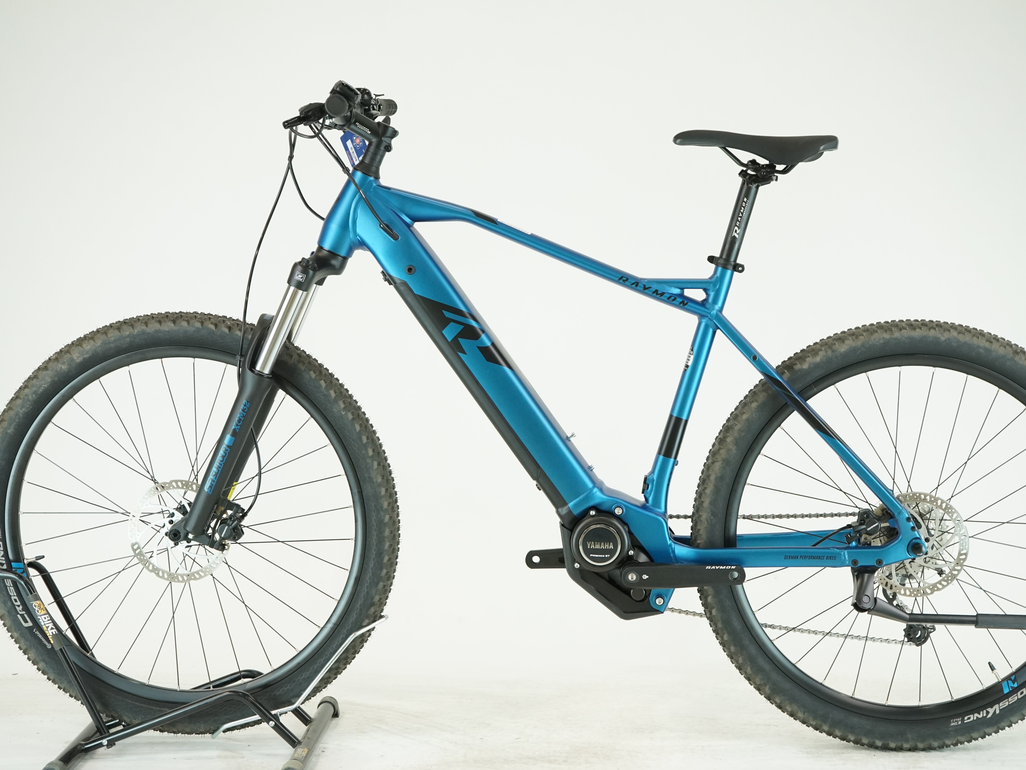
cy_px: 390
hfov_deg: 34.3
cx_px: 552
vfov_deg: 26.1
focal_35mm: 56
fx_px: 1660
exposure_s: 1/200
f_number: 5.6
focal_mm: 51
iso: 1600
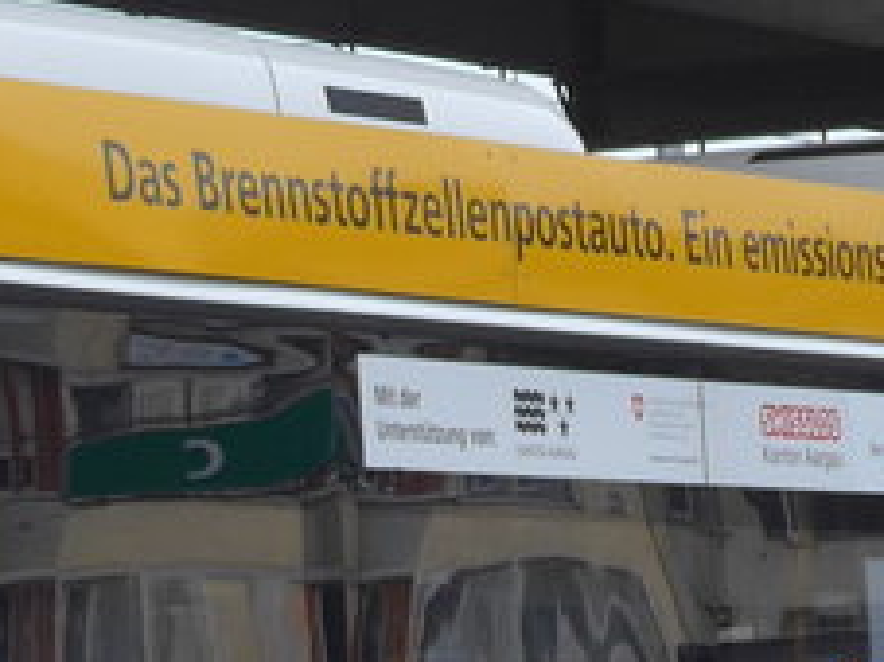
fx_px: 7427
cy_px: 249
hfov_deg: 6.8
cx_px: -261
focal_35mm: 291
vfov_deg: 5.1
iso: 125
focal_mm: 11.3
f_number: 3.4
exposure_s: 1/60
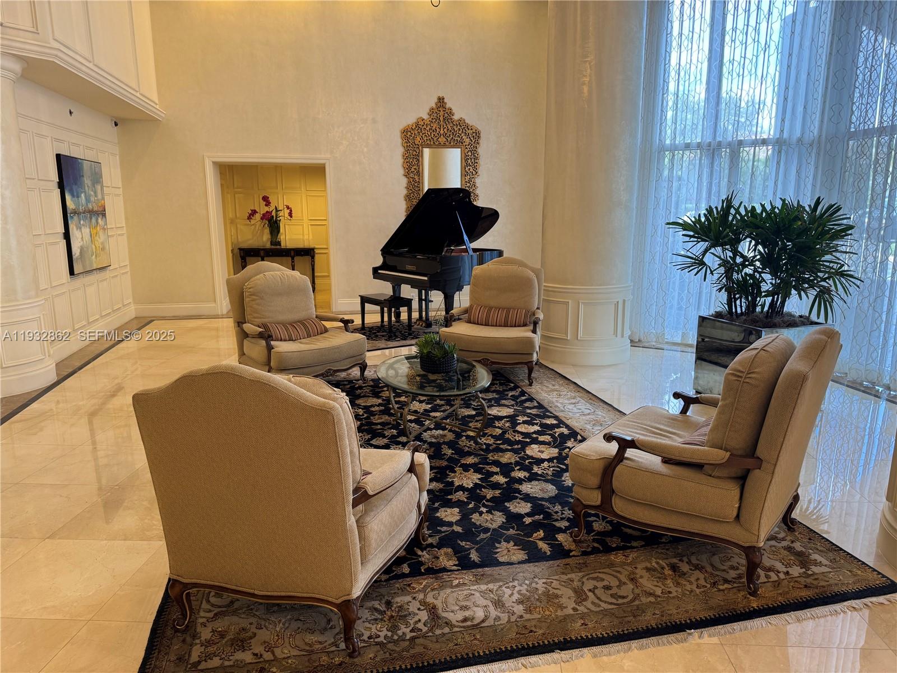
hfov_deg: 71.6
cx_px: 448
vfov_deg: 56.8
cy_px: 336
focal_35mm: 24
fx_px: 622
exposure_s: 1/60
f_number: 1.78
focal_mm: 6.76
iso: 100
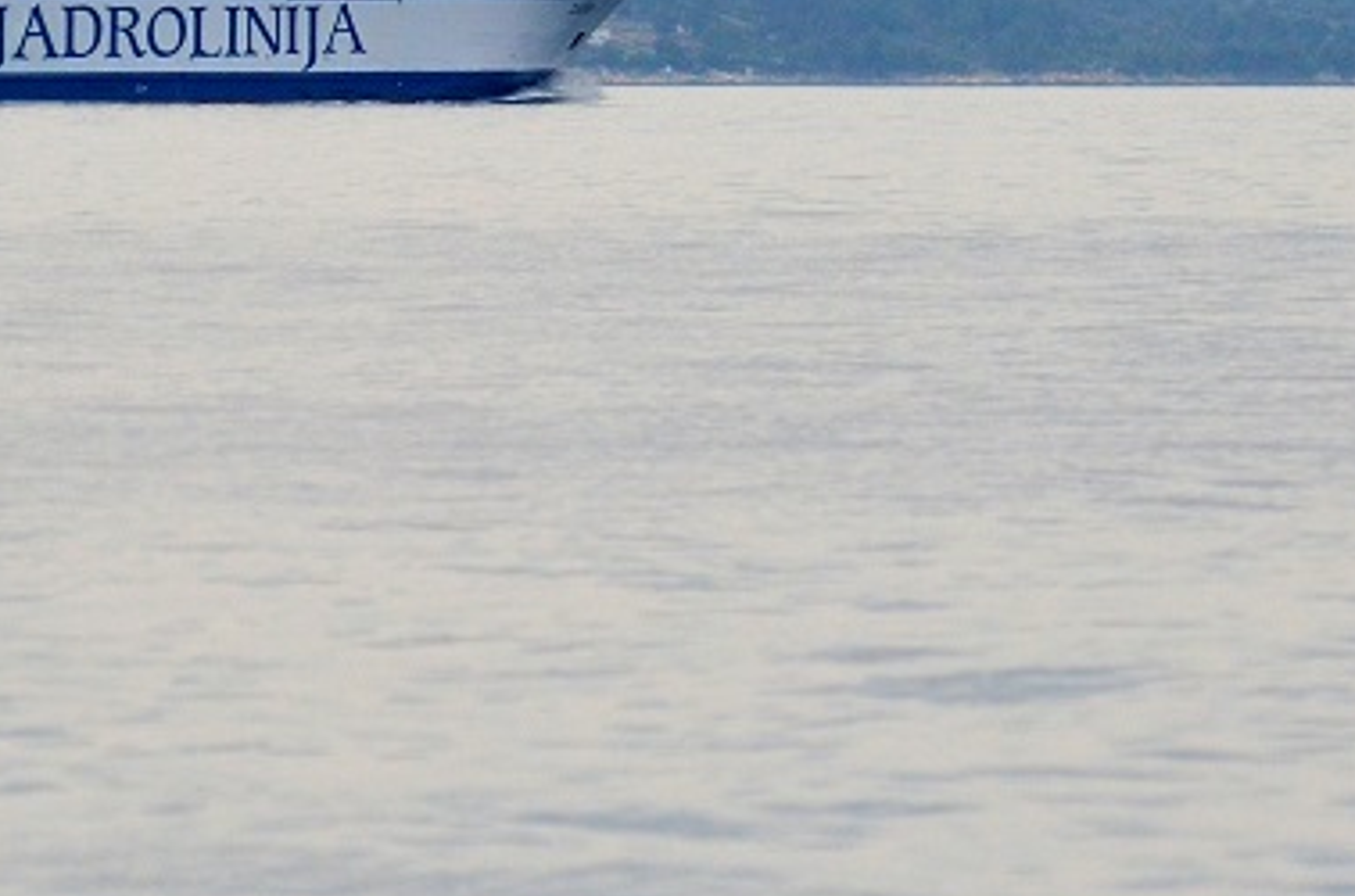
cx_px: 1013
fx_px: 23064
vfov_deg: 2.2
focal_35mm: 614
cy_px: -52
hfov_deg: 3.4
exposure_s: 1/6400
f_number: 4.8
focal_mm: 155
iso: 800
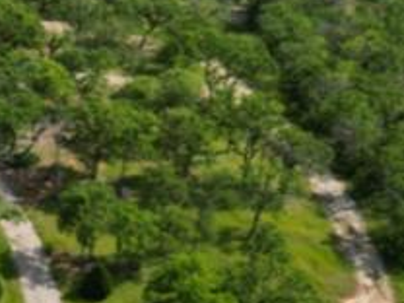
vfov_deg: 12.4
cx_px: -390
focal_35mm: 118
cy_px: 4
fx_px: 1377
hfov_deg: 14.2
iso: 130
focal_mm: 6.72
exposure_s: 1/3200
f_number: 1.7
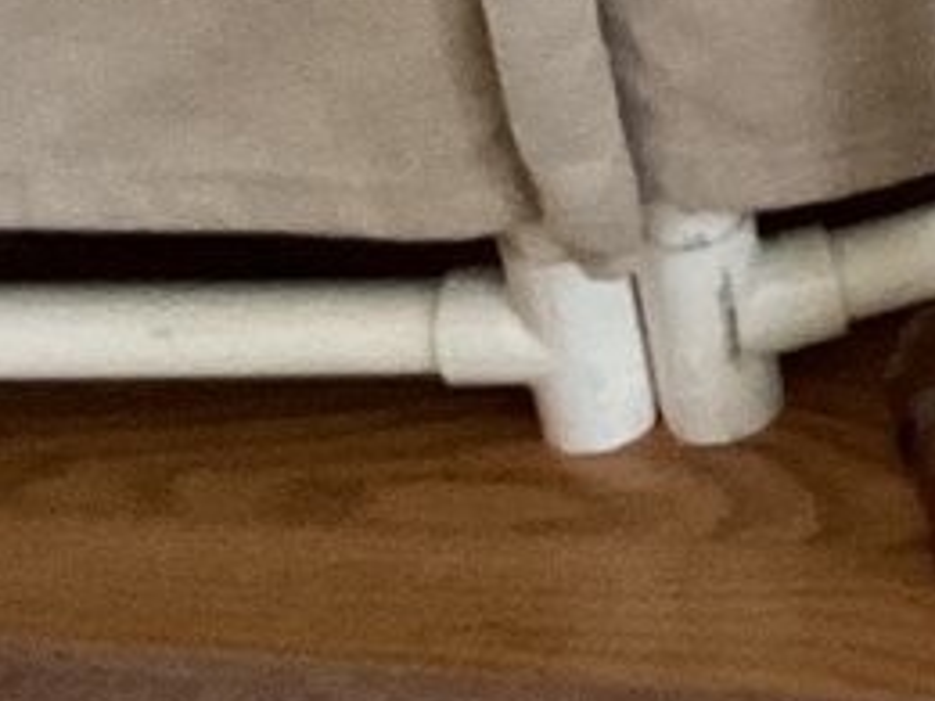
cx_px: 2052
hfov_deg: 10.5
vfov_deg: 8.5
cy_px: -458
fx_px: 4565
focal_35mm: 169
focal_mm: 3
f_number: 1.8
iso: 500
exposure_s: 1/30
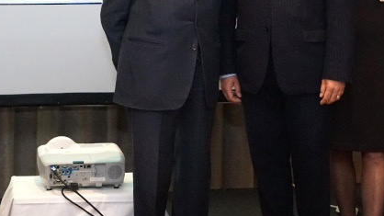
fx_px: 1171
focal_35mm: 115
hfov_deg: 18.6
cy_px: -27
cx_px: 214
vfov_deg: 10.4
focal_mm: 51
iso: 6400
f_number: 4
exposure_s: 1/160
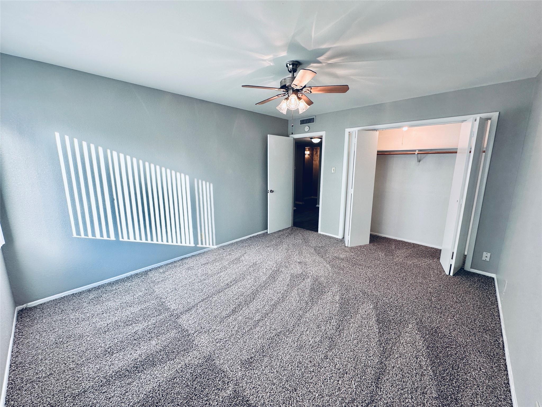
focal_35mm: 14
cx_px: 271
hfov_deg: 102.1
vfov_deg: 85.7
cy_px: 204
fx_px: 219
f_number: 2.2
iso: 100
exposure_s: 1/120
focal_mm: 2.22
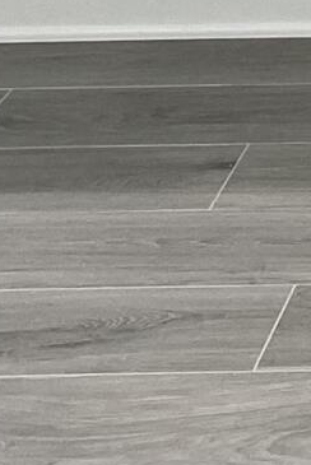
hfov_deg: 5.7
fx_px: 2871
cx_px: 1020
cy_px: -745
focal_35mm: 222
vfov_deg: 8.3
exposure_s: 1/120
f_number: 1.8
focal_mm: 4.25
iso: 100
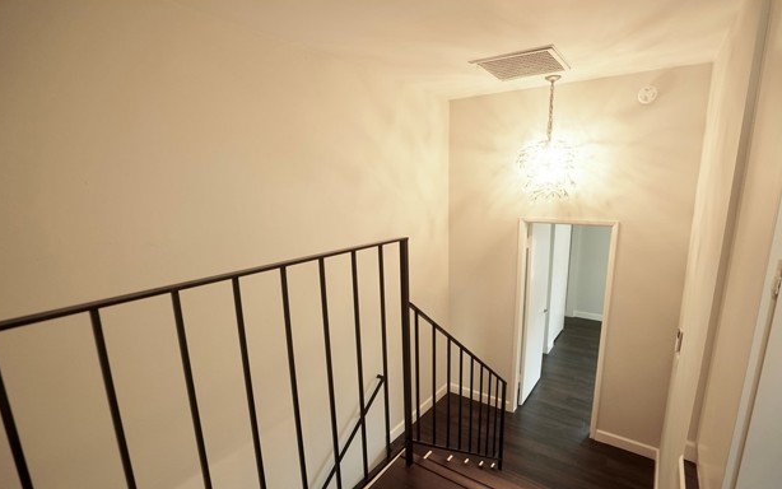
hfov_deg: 94.3
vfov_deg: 67.9
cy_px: 262
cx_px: 395
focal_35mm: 17
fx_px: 362
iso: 1000
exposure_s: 1/60
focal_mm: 16
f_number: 4
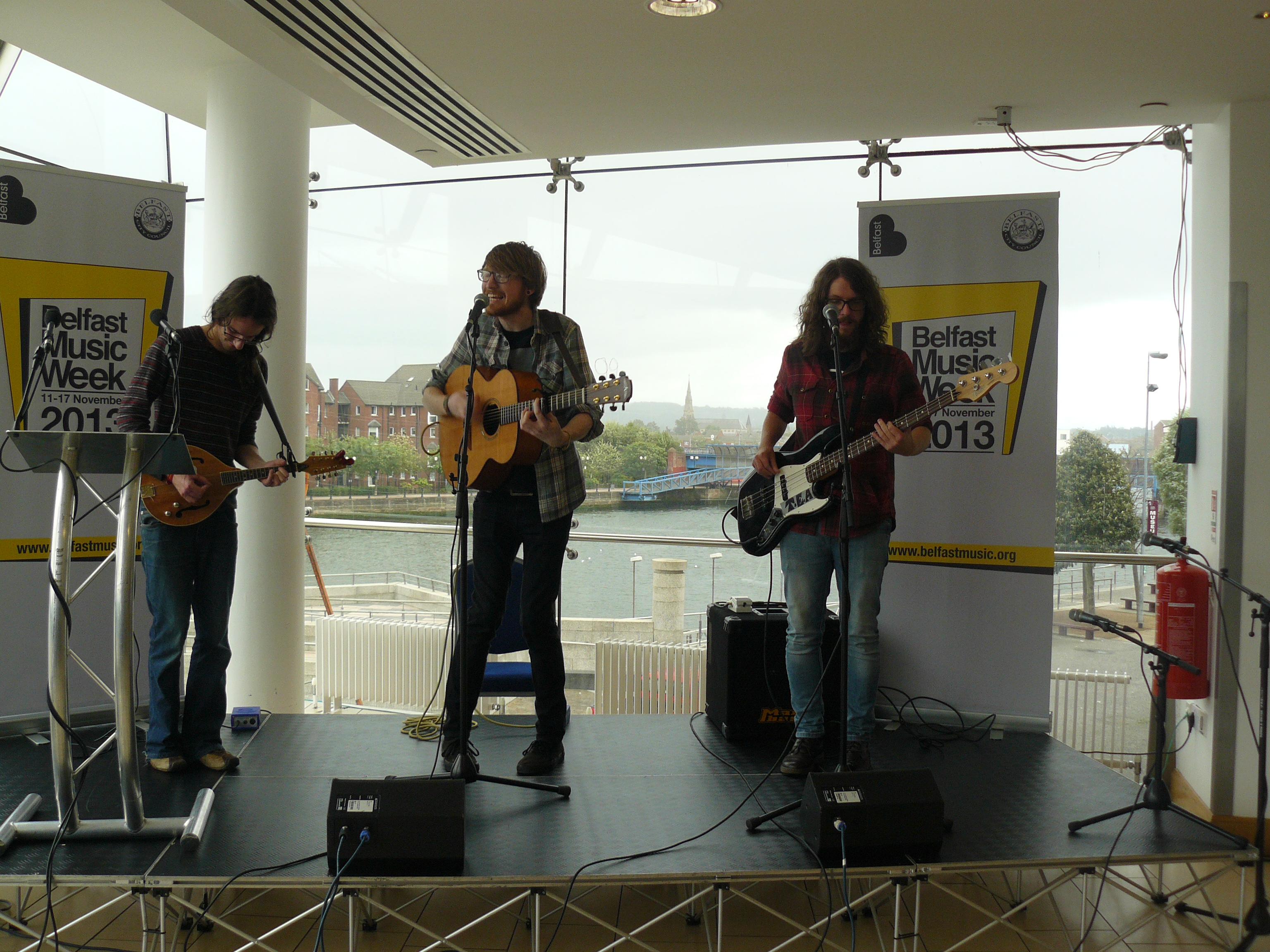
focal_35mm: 36
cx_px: 635
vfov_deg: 39.7
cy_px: 476
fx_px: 1321
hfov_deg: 51.4
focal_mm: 6
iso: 100
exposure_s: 1/125
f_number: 3.6
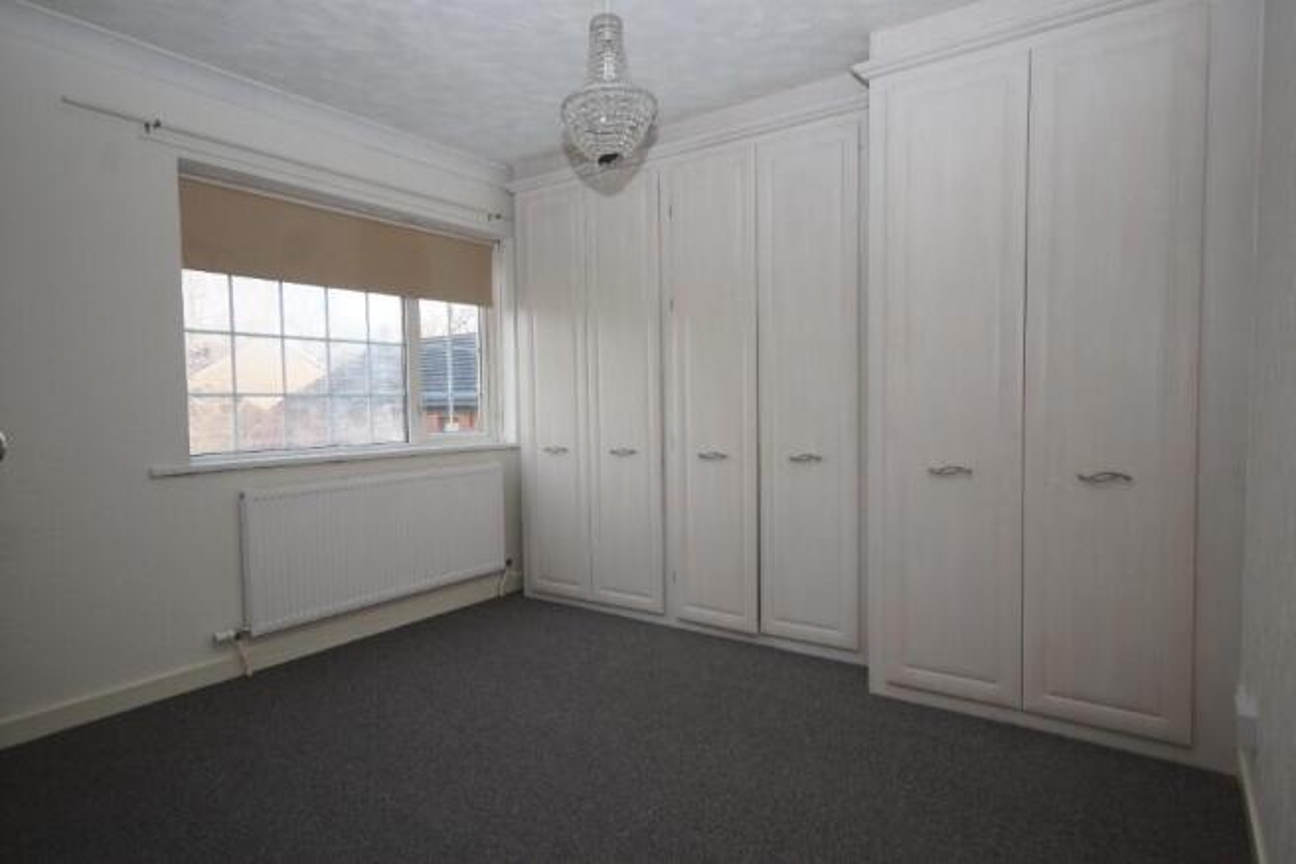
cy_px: 432
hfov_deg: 85.4
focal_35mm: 20
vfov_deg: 63.2
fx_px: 702
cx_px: 648
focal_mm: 13
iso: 250
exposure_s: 1/60
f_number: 5.6
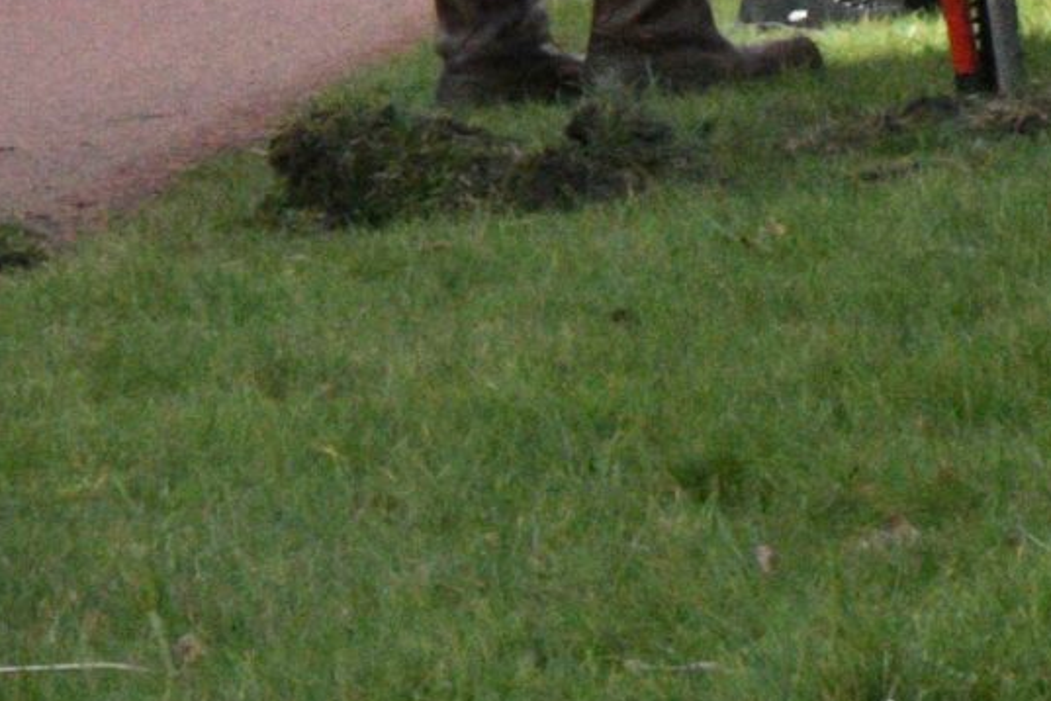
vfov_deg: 2.7
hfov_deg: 4.0
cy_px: -814
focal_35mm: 515
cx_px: 2049
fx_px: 15034
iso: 8000
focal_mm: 72
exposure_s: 1/800
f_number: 22
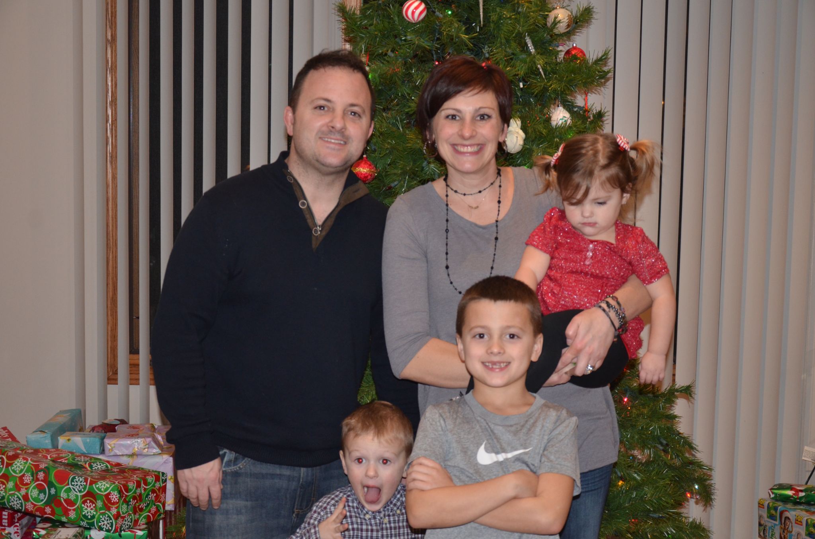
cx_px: 408
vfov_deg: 22.5
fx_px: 1355
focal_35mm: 60
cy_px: 270
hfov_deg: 33.5
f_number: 4.5
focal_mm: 40
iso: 800
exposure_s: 1/60
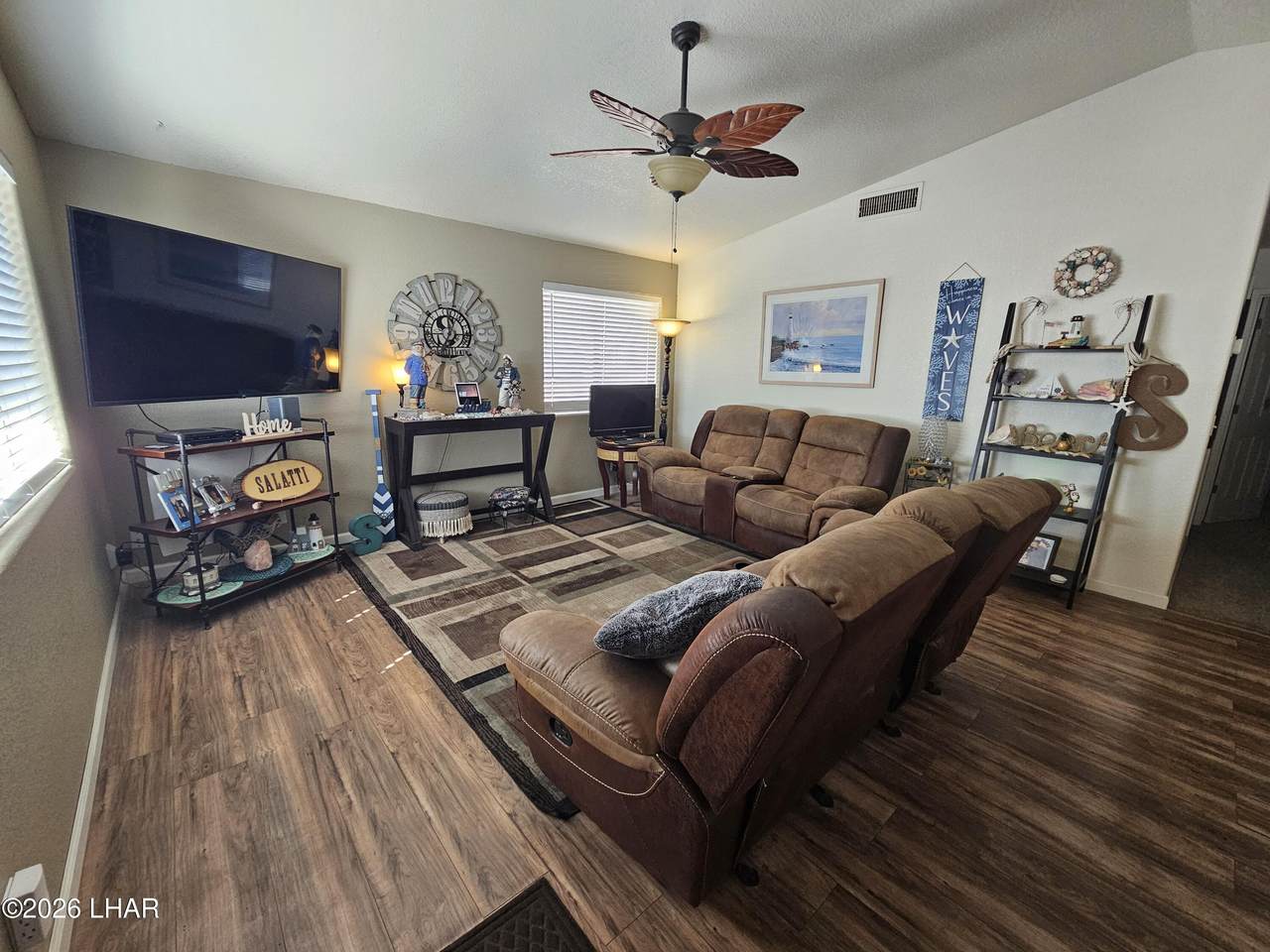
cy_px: 476
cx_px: 635
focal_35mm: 13
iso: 250
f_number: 2.2
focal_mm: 2.2
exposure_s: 1/60
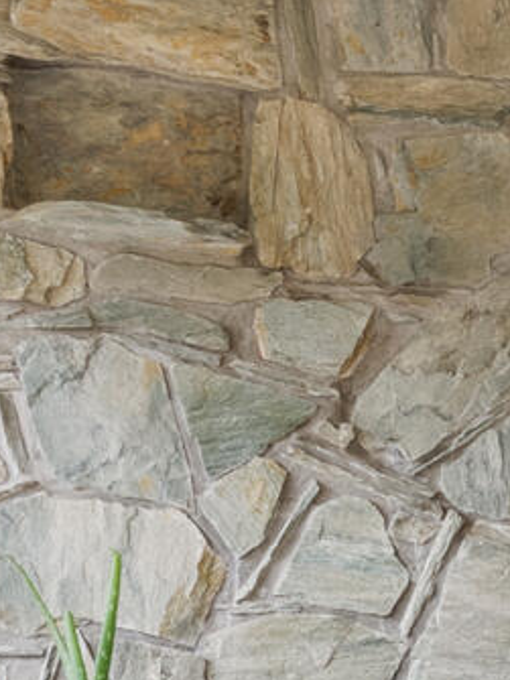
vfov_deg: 15.8
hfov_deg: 9.0
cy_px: 711
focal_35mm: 122
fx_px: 2398
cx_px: 1686
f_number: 9
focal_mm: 17
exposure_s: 1/10
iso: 250
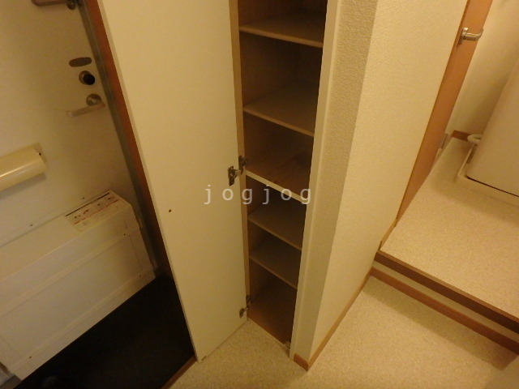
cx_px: 260
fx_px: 315
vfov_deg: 63.4
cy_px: 194
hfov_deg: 79.0
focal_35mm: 21
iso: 800
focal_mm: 3.7
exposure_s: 1/15
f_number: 3.5
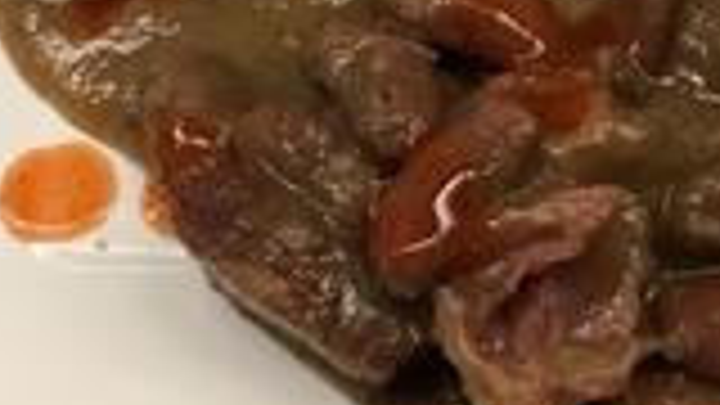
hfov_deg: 16.8
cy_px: -176
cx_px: 648
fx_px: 2406
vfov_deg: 9.4
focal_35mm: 126
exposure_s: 1/30
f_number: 2.2
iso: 32
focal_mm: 4.15
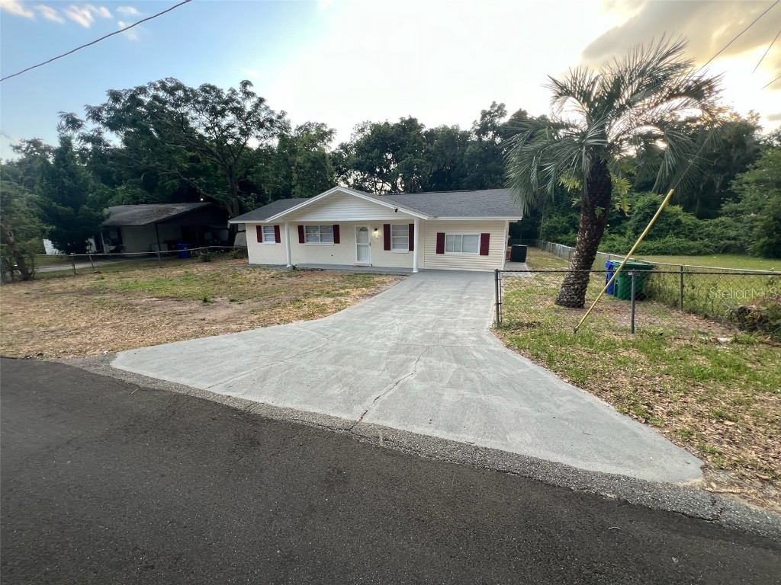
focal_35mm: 13
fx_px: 293
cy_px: 292
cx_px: 390
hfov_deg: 106.2
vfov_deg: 89.9
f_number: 1.8
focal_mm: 1.57
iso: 50
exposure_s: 1/99
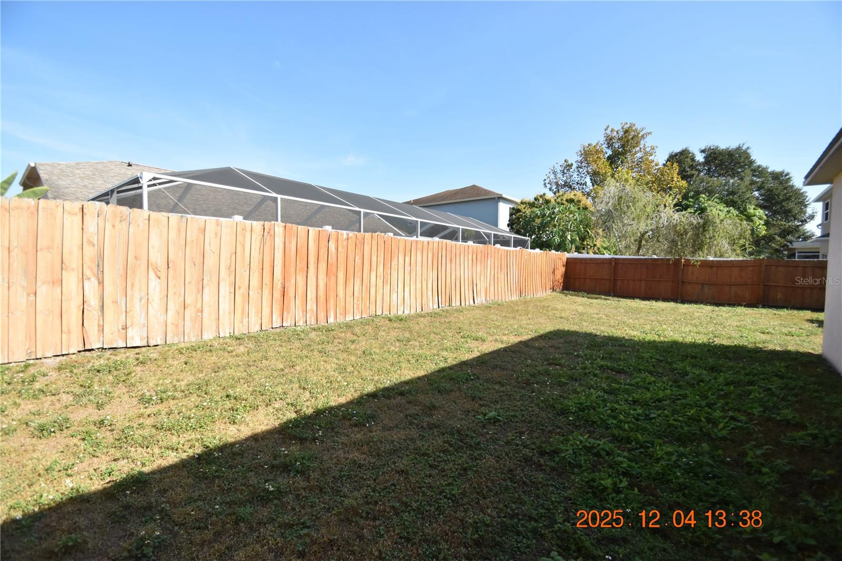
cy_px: 280
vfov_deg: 77.3
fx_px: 351
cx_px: 421
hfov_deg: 100.4
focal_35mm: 15
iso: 800
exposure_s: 1/4000
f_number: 3.5
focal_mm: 10
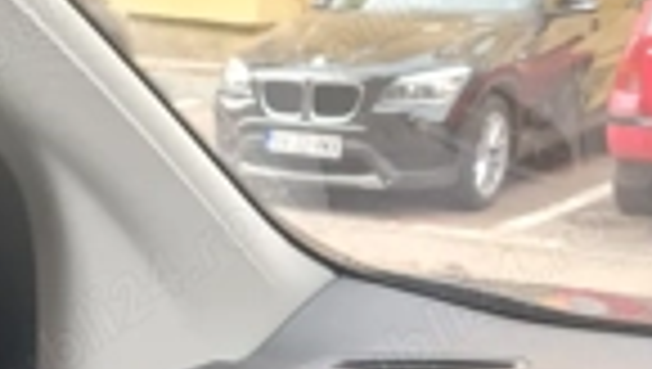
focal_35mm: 78
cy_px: 720
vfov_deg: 13.5
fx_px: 1350
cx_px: 202
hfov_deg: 26.9
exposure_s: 1/100
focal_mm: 5.4
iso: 80
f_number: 1.8
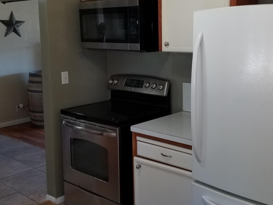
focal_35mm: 44
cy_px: 94
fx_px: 347
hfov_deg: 42.5
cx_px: 175
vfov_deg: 32.9
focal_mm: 4.25
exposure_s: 1/60
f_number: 1.7
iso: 100
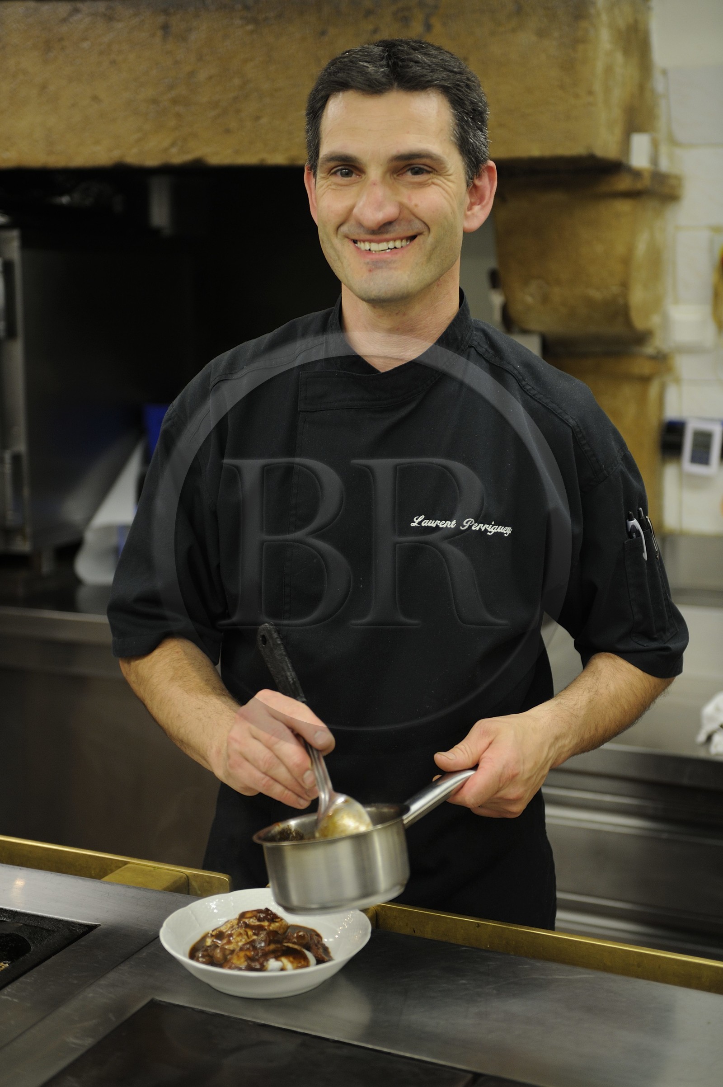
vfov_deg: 36.3
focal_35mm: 55
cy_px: 544
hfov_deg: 24.6
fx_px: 1659
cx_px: 362
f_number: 2.8
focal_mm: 55
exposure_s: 1/100
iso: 800
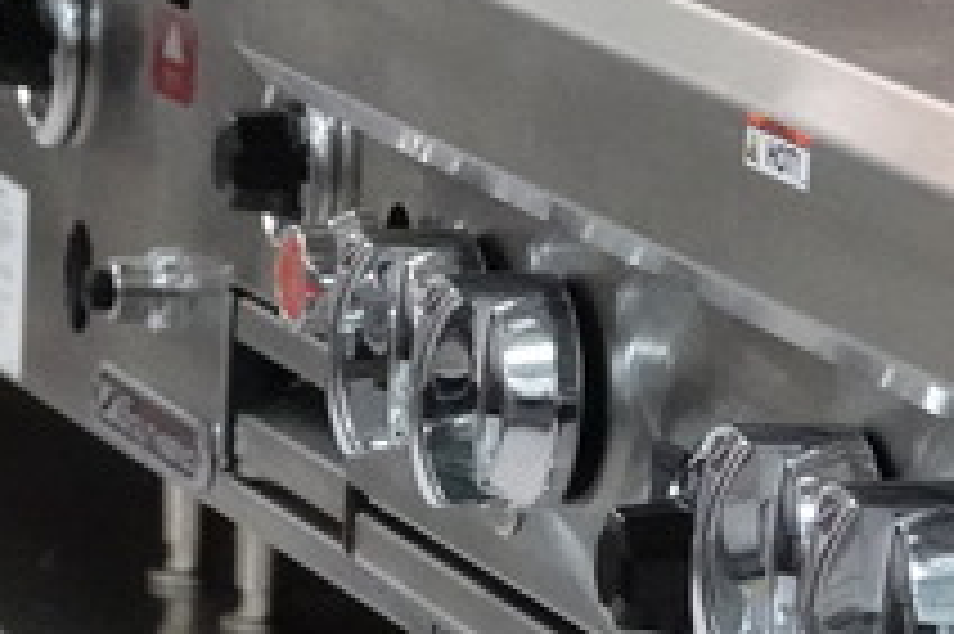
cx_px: 484
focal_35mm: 237
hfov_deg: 8.7
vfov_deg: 5.8
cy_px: 638
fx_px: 6275
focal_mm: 31.33
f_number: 3.5
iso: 5000
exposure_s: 1/500
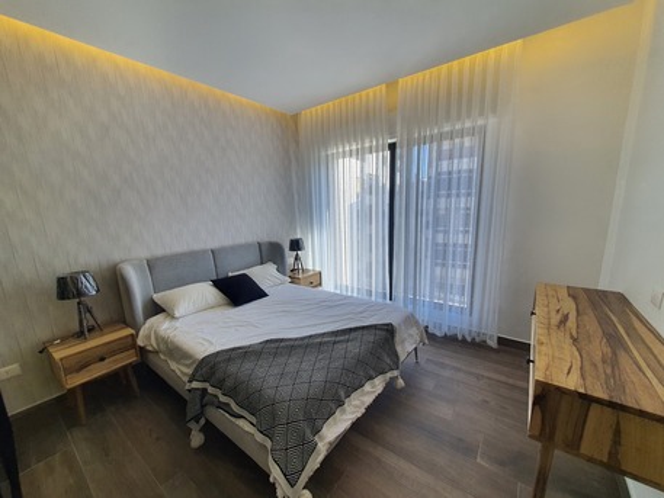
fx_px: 249
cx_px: 332
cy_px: 249
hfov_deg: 106.2
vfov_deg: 89.9
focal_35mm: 13
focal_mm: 1.8
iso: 50
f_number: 2.2
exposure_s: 1/115
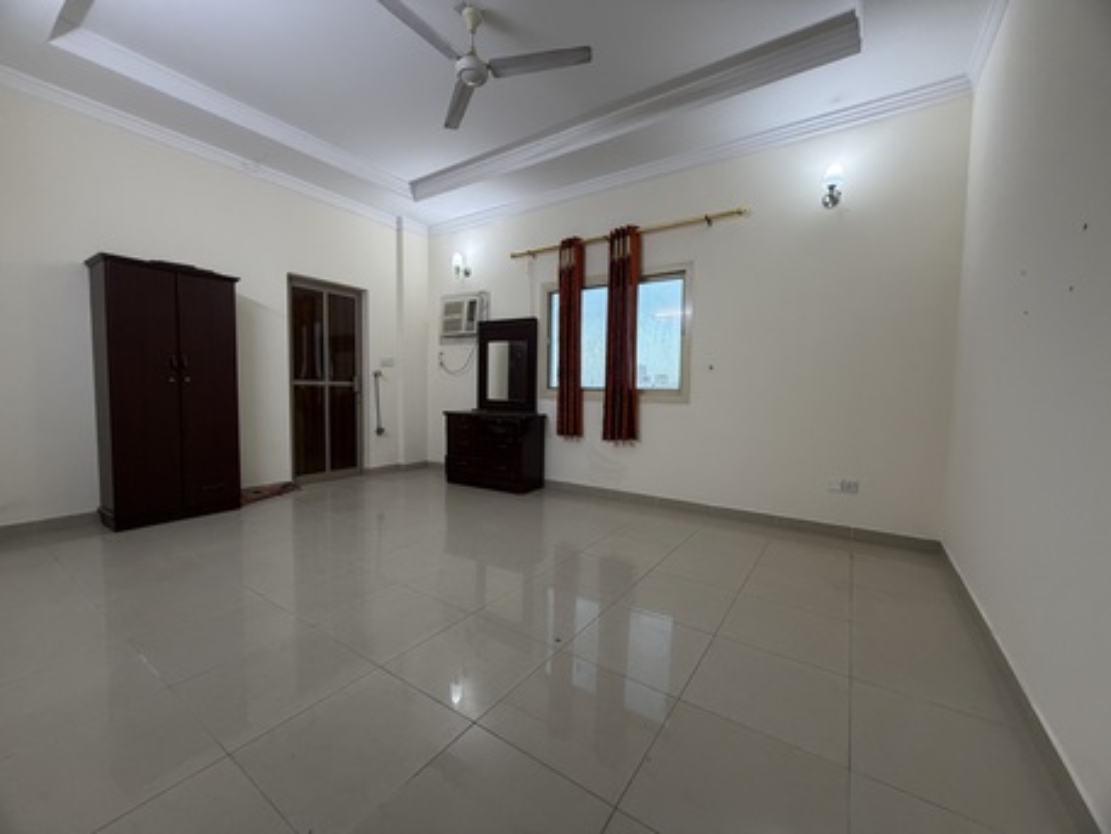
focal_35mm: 14
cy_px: 417
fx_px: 449
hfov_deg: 102.0
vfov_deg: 85.7
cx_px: 556
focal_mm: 2.22
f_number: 2.2
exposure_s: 1/100
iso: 250
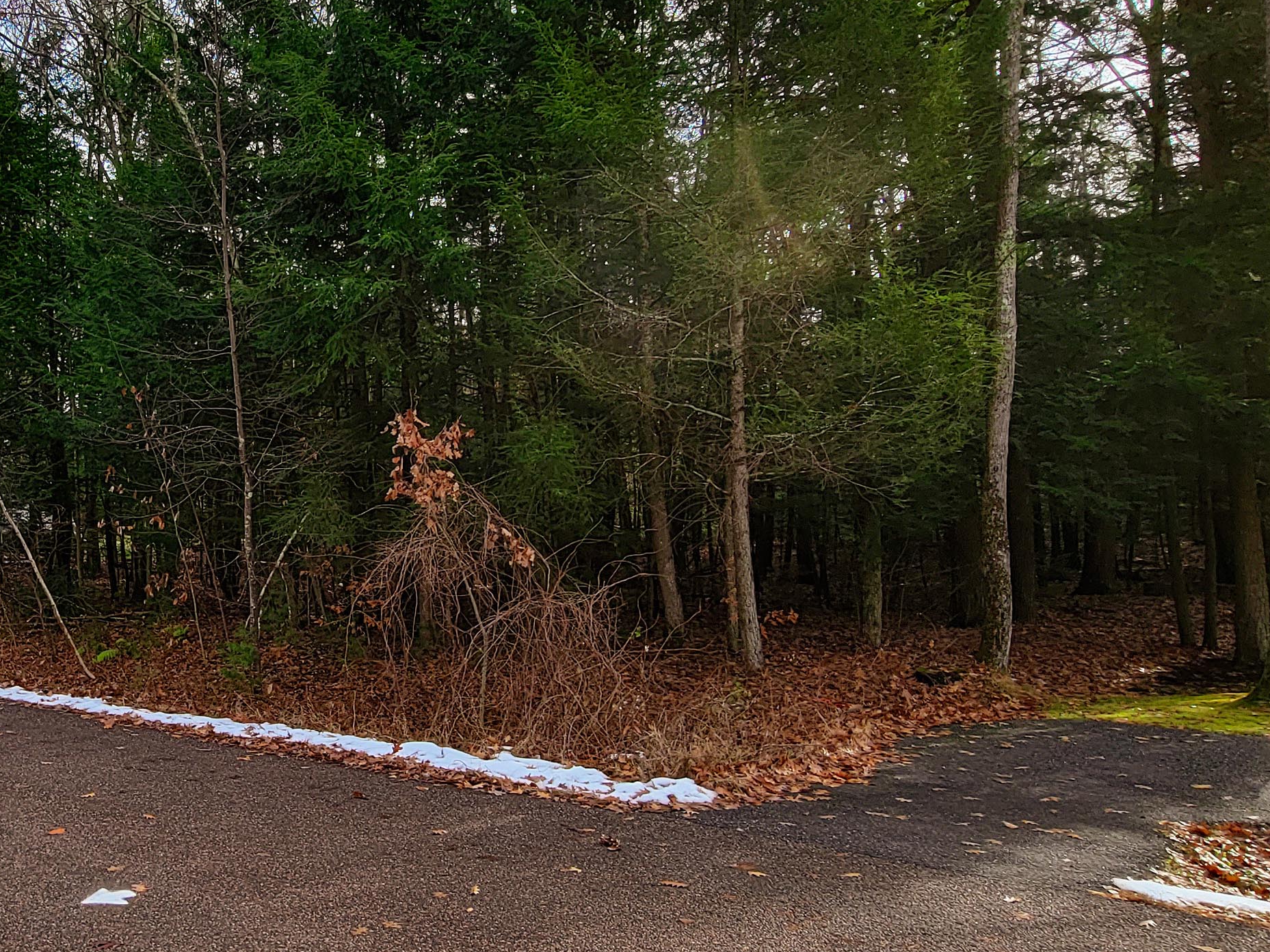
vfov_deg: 49.7
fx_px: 1027
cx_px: 257
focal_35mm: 28
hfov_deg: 58.6
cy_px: 461
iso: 50
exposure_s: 1/540
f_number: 2.2
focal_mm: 2.2
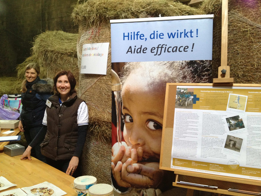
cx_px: 130
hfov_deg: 52.6
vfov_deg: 40.7
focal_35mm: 35
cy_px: 98
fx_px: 264
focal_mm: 4.28
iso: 200
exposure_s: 1/20
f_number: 2.4
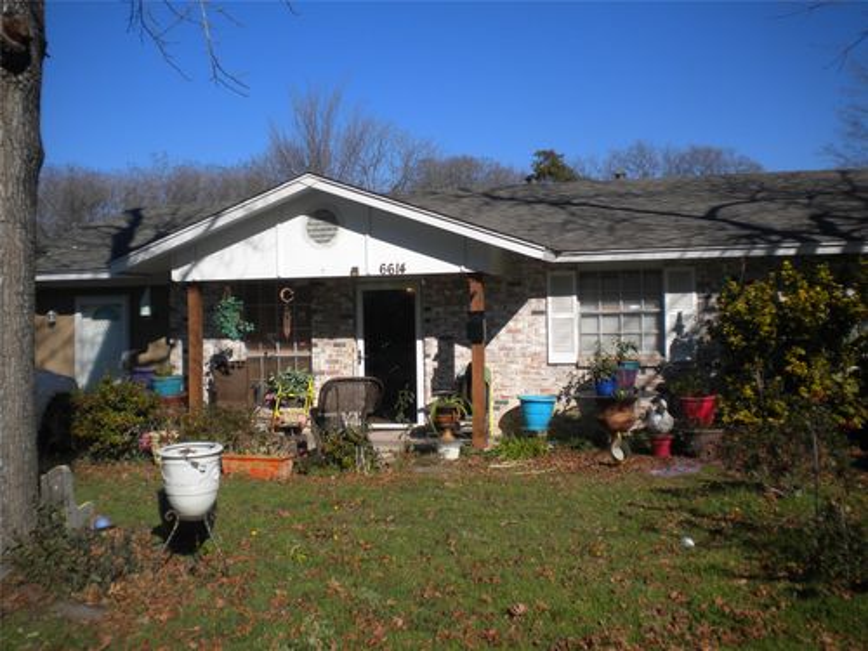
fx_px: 878
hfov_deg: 52.6
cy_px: 326
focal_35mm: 35
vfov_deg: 40.7
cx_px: 434
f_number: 4.6
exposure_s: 1/931
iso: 80
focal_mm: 6.3
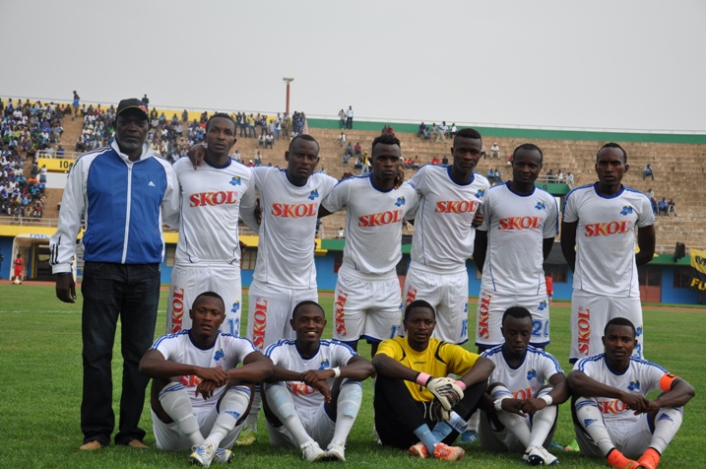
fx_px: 1528
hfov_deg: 26.0
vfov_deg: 17.4
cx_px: 353
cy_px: 234
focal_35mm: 78
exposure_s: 1/160
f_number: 6.3
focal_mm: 52
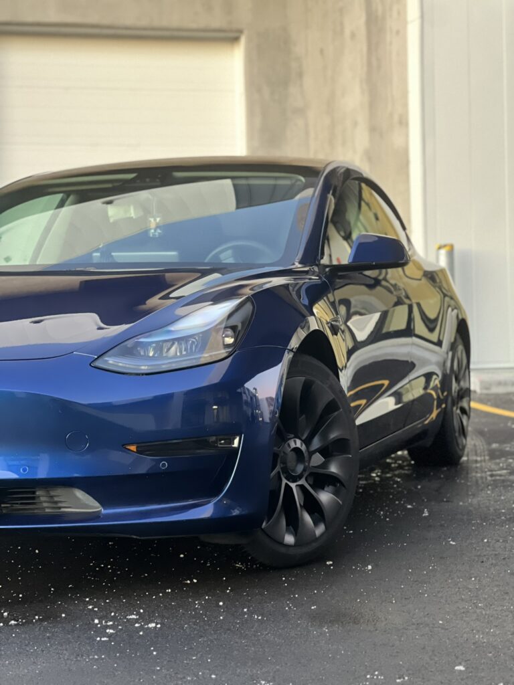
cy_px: 342
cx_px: 257
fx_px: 1524
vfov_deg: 25.3
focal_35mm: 77
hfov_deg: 19.1
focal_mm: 9
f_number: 2.8
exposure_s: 1/15
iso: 800
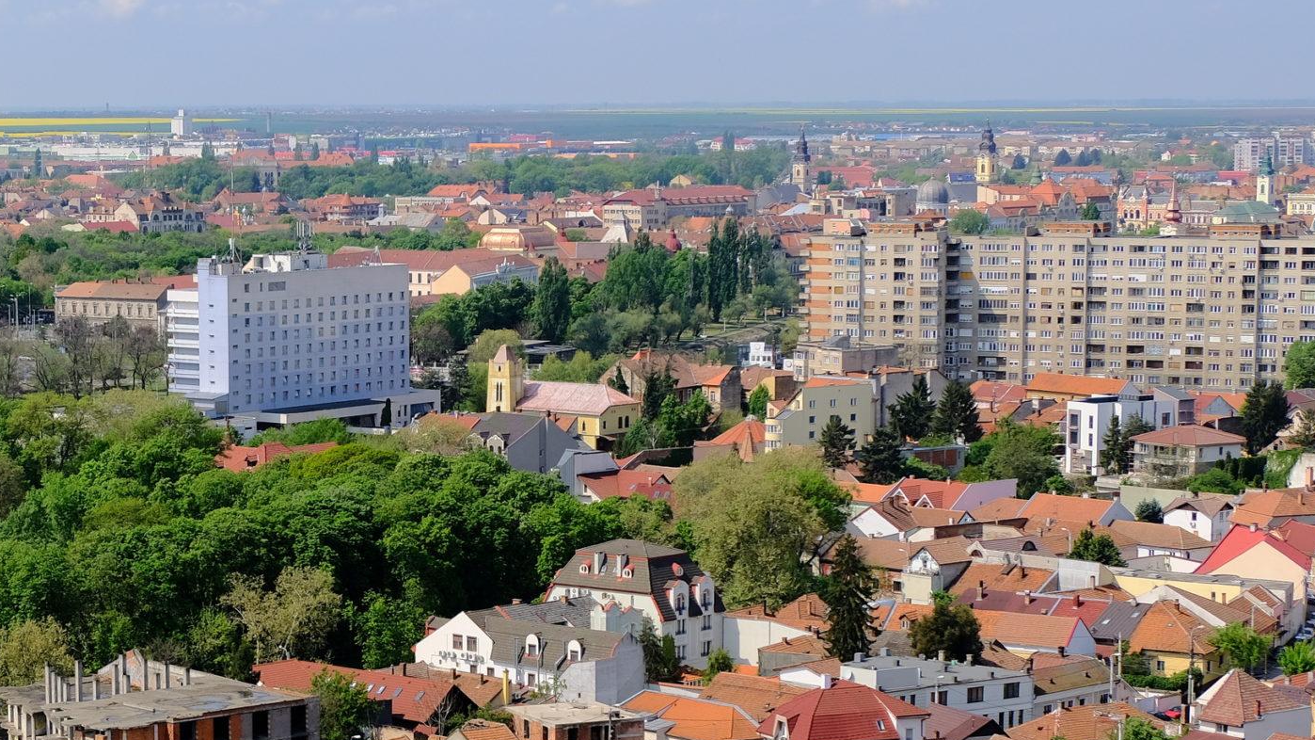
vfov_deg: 12.8
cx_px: 260
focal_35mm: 94
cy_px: 651
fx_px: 3277
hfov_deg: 22.4
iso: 400
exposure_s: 1/1600
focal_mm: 32.6
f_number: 5.6
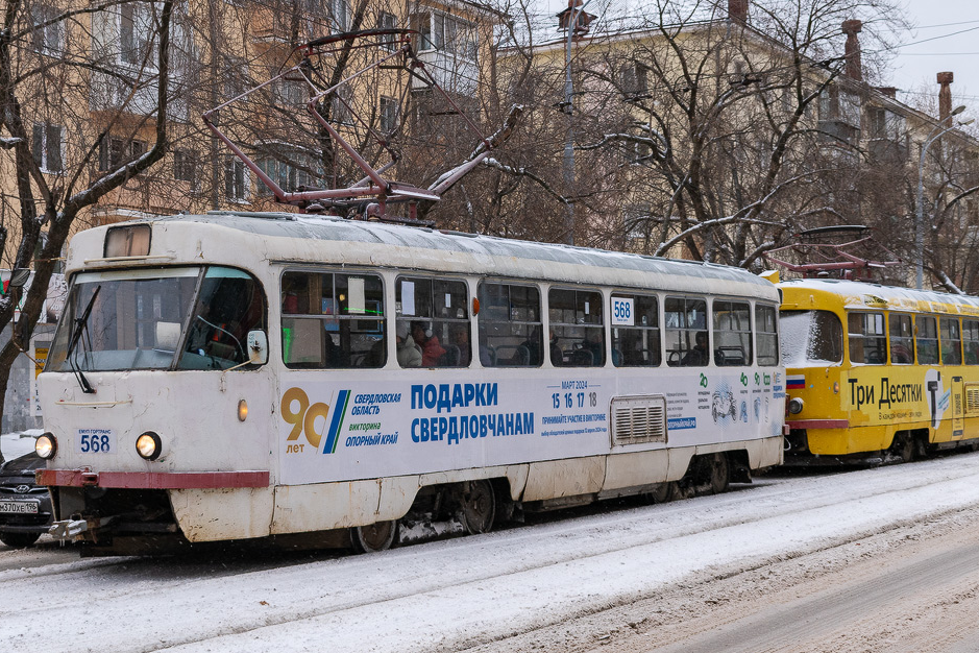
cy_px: 260
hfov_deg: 36.9
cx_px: 520
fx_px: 1468
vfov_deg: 25.0
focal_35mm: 54
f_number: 6.3
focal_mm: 26
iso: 200
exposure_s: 1/250
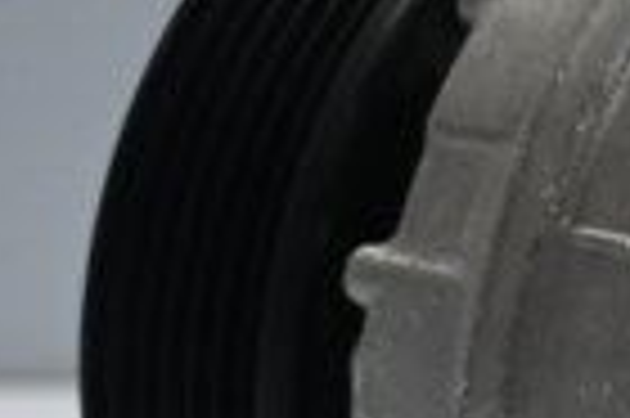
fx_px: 3756
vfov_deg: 6.4
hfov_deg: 9.0
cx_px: 1260
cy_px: 106
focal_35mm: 215
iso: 900
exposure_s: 1/125
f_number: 4.2
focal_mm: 25
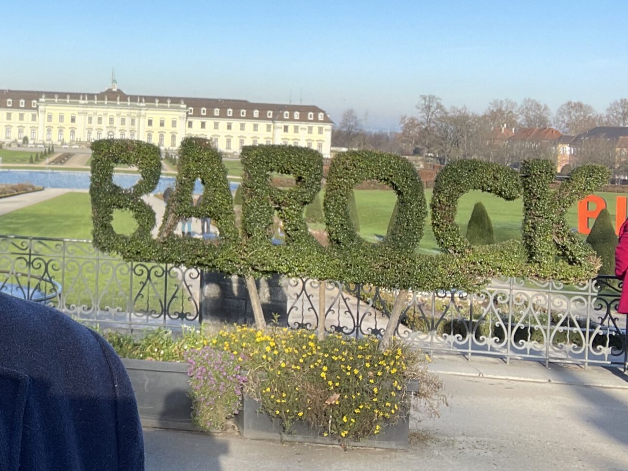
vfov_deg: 30.7
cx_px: 68
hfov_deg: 38.5
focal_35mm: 46
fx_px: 835
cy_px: 90
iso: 25
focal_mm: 2.71
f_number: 2.2
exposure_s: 1/316
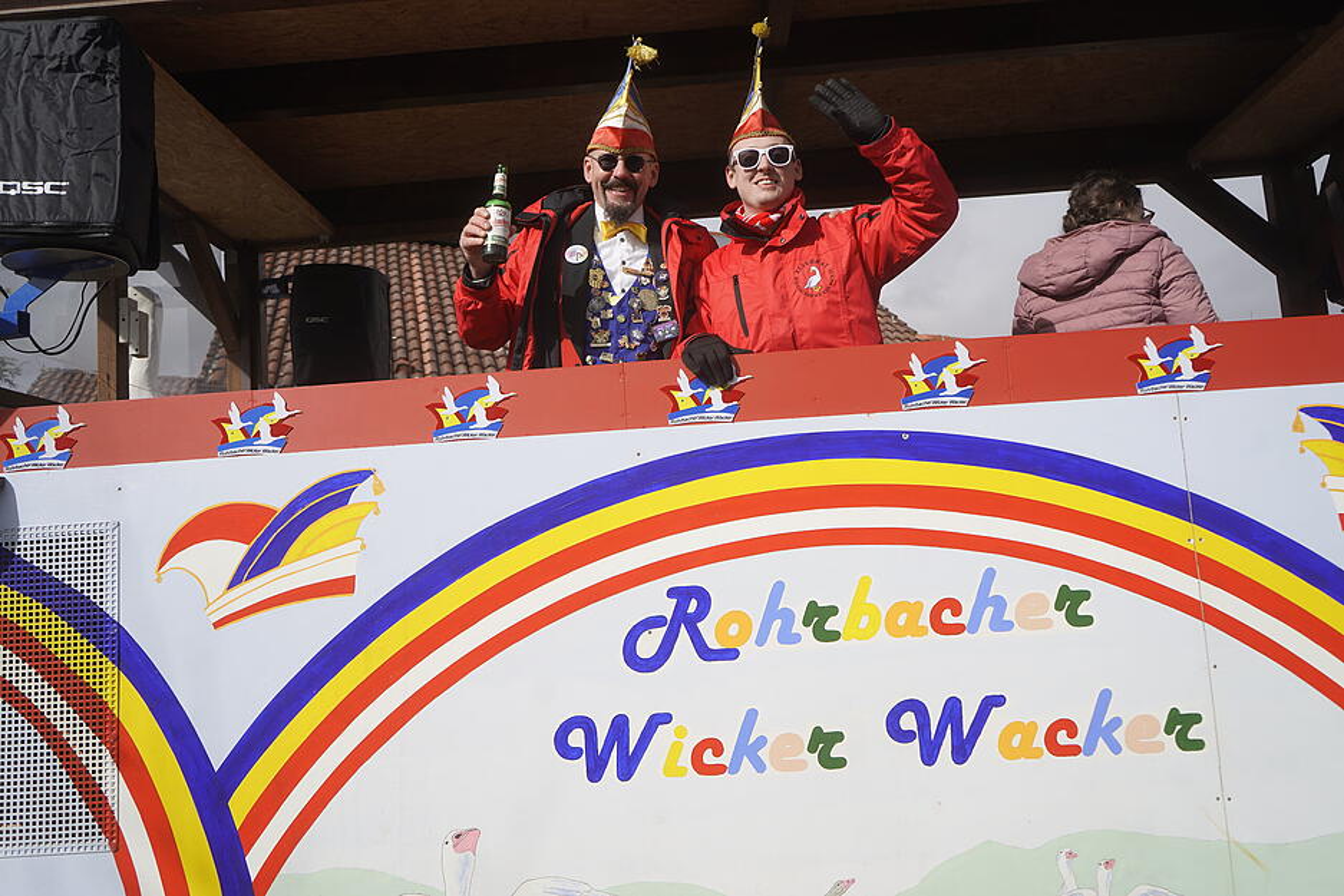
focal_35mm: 29
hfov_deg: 63.7
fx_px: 1083
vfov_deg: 45.0
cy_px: 448
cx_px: 672
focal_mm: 29
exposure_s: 1/1000
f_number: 5
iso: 100
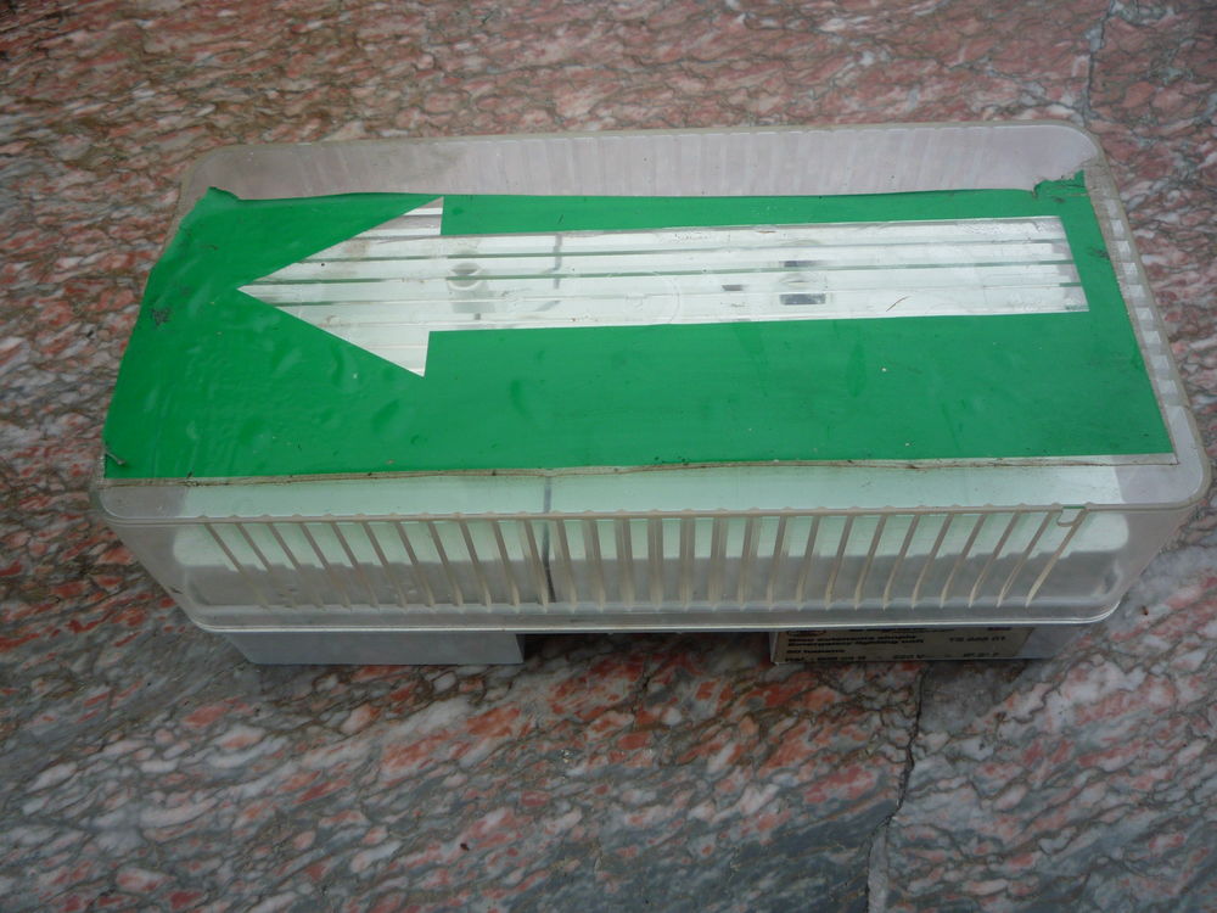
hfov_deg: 60.0
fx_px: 1055
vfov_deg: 46.8
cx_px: 608
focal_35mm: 30
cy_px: 456
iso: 100
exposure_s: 1/100
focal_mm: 5.2
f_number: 3.5
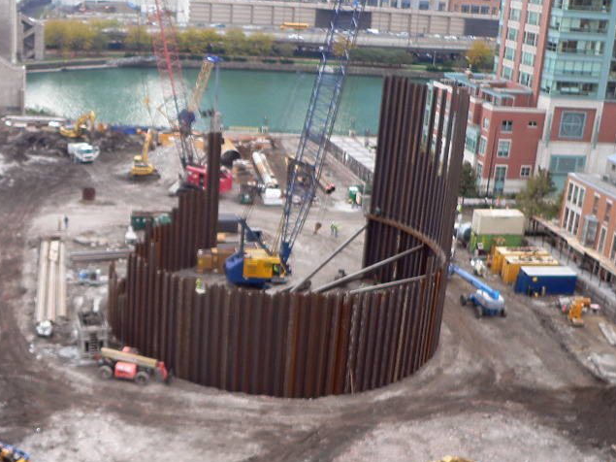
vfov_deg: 28.5
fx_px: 907
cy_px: 275
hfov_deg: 36.9
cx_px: 181
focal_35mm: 51
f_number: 2.8
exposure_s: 1/80
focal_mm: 6
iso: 80
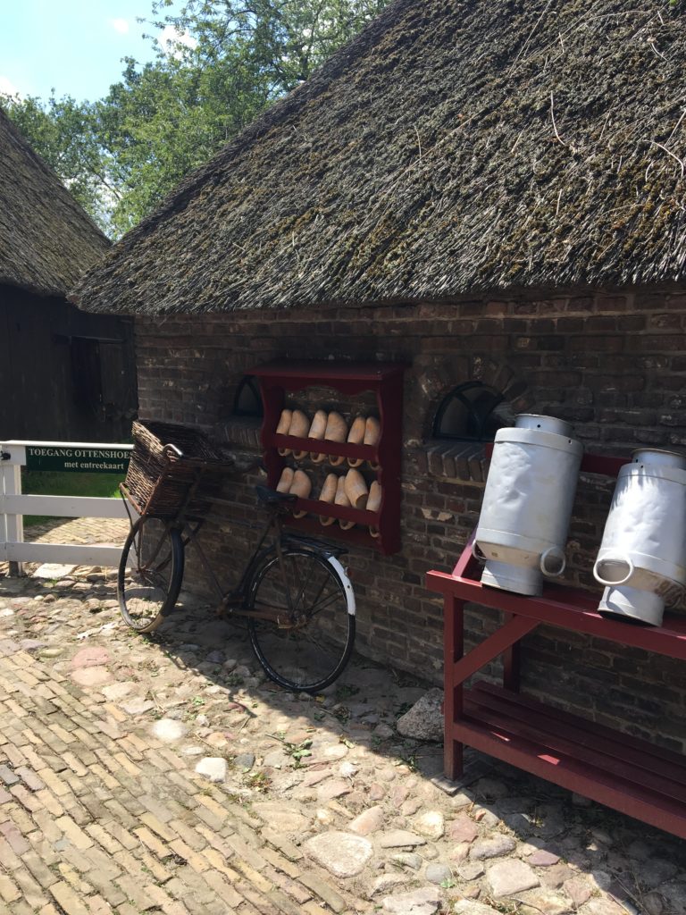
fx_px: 766
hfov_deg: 48.2
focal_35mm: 29
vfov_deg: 61.7
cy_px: 458
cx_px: 343
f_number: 2.2
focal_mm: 4.15
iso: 25
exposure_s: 1/884
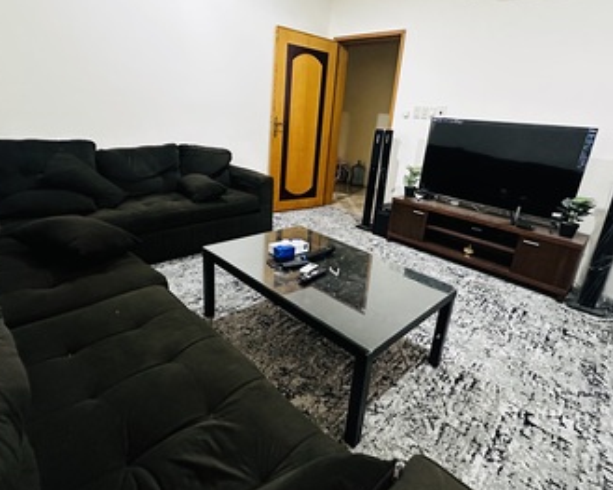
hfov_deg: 83.3
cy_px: 223
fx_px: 345
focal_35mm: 19
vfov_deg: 70.7
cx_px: 308
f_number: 2.2
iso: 1600
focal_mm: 2.22
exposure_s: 1/60
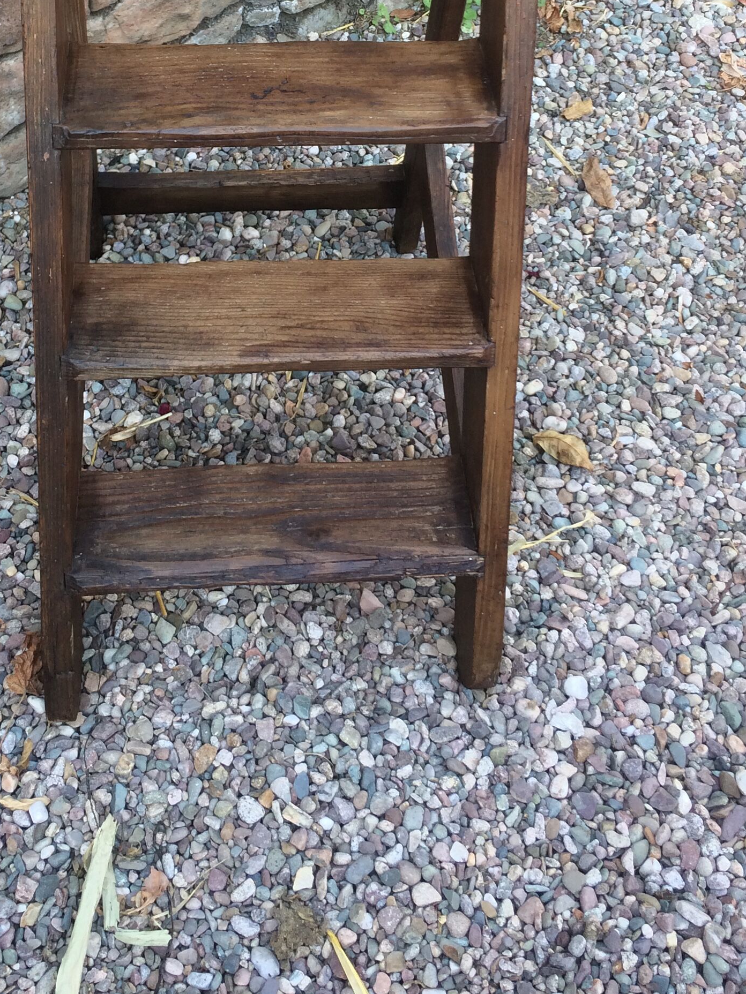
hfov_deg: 28.5
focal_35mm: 51
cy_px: 144
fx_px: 1465
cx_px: 332
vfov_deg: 35.7
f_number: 2.2
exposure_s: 1/159
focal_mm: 4.15
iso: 32
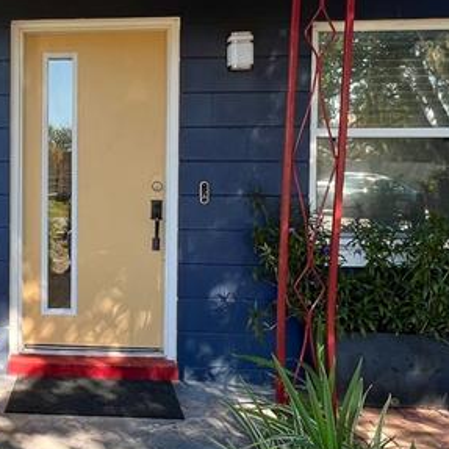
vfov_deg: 40.8
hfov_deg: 37.7
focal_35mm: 41
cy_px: 192
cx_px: 28
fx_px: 602
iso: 32
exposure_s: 1/240
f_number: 1.8
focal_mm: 1.57
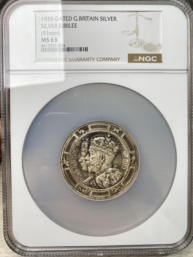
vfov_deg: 69.4
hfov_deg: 54.9
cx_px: 96
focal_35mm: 25
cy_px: 128
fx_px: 186
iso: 32
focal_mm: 4.25
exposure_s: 1/222
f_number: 1.8
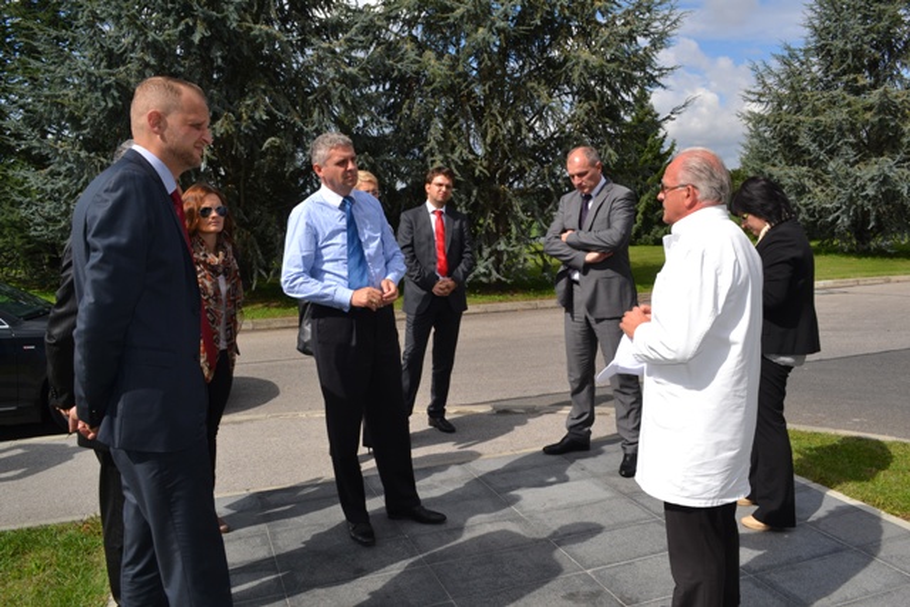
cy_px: 304
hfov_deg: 67.4
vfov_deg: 48.0
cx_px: 455
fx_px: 683
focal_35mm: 27
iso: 100
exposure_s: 1/200
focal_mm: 18
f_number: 10
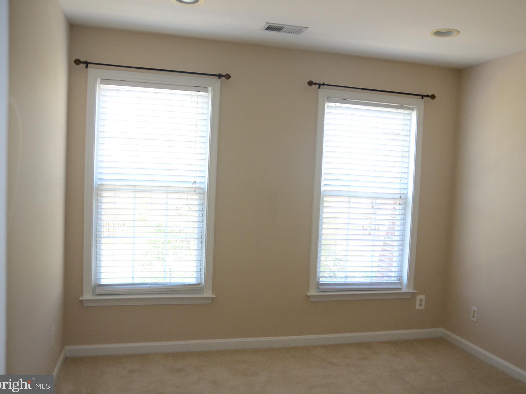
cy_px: 196
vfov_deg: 43.0
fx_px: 502
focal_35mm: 33
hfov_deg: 55.2
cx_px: 291
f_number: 3.5
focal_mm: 20
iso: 800
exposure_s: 1/250
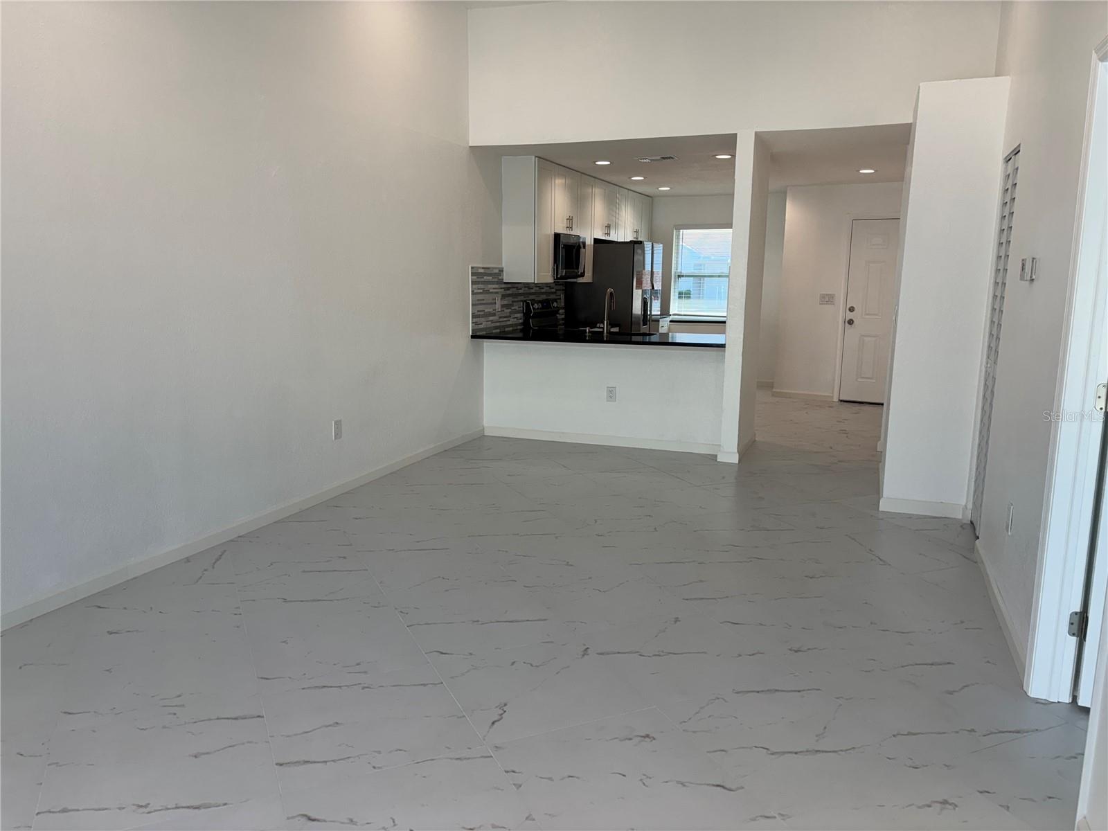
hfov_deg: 67.3
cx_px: 554
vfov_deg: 53.1
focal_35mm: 26
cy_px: 416
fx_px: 832
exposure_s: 1/212
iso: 40
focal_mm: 5.96
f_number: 1.6
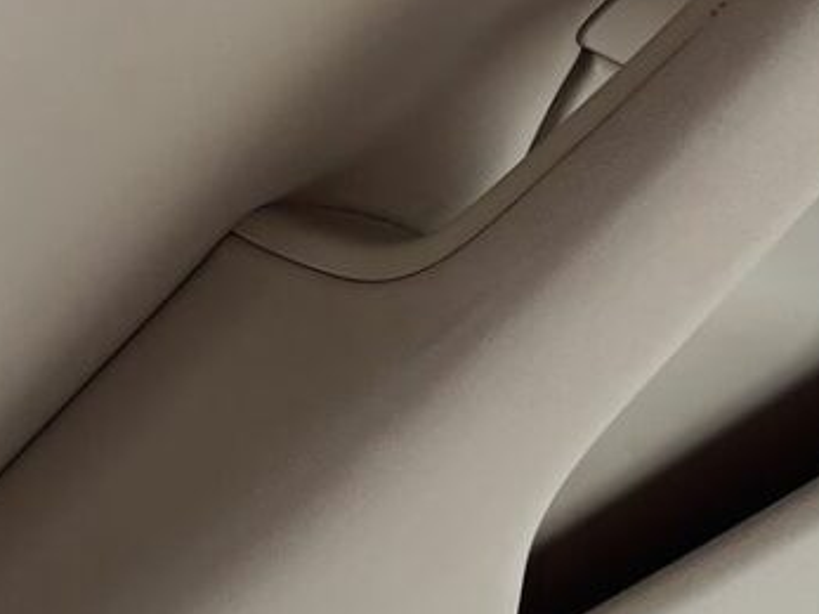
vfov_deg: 13.5
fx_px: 2578
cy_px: 123
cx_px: 354
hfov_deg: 18.0
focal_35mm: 109
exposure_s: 1/100
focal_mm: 3.6
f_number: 1.9
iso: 50
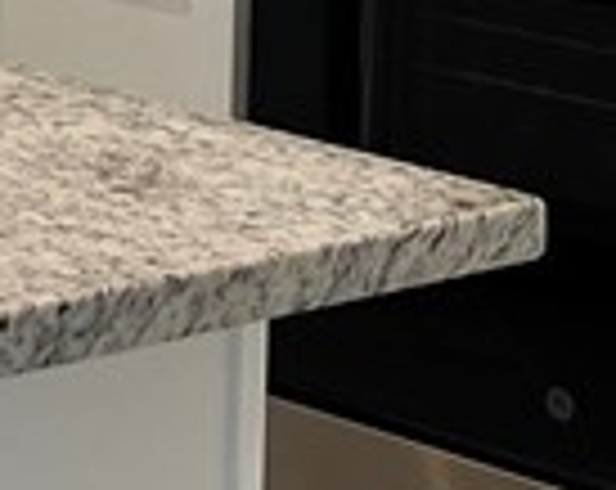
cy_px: -517
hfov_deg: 9.7
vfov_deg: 7.7
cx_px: -486
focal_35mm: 190
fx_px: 3457
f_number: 1.6
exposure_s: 1/120
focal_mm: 5.1
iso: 80
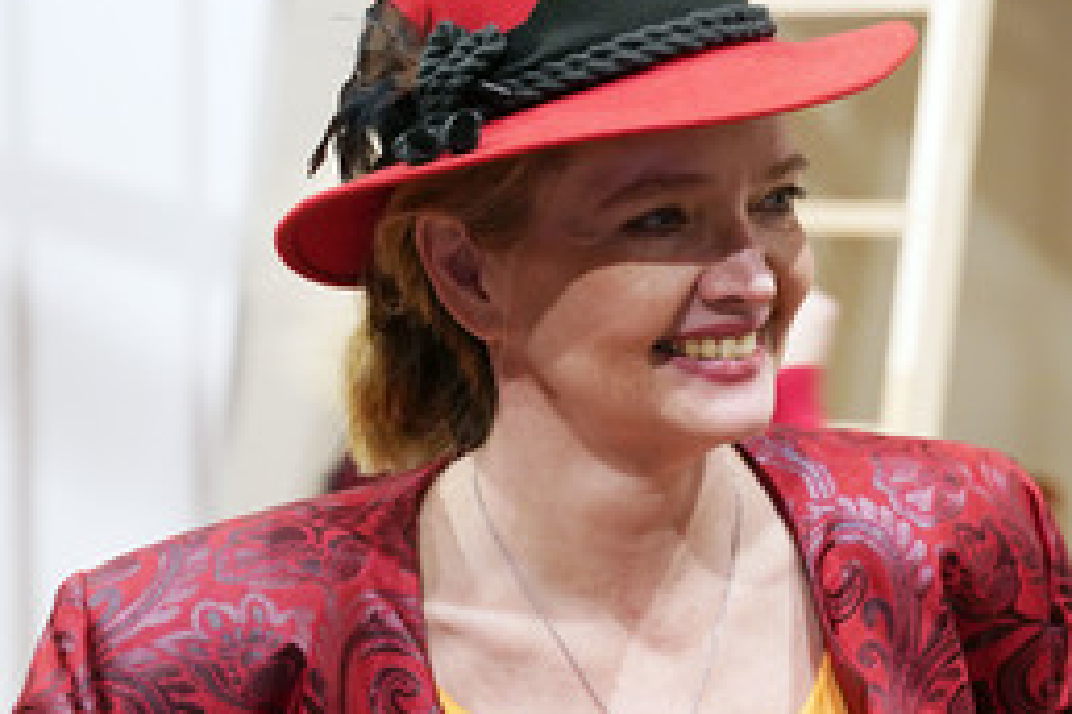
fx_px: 3901
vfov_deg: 10.5
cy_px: 428
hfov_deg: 15.6
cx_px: 733
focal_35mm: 131
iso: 3200
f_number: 4.5
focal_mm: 75
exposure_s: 1/100
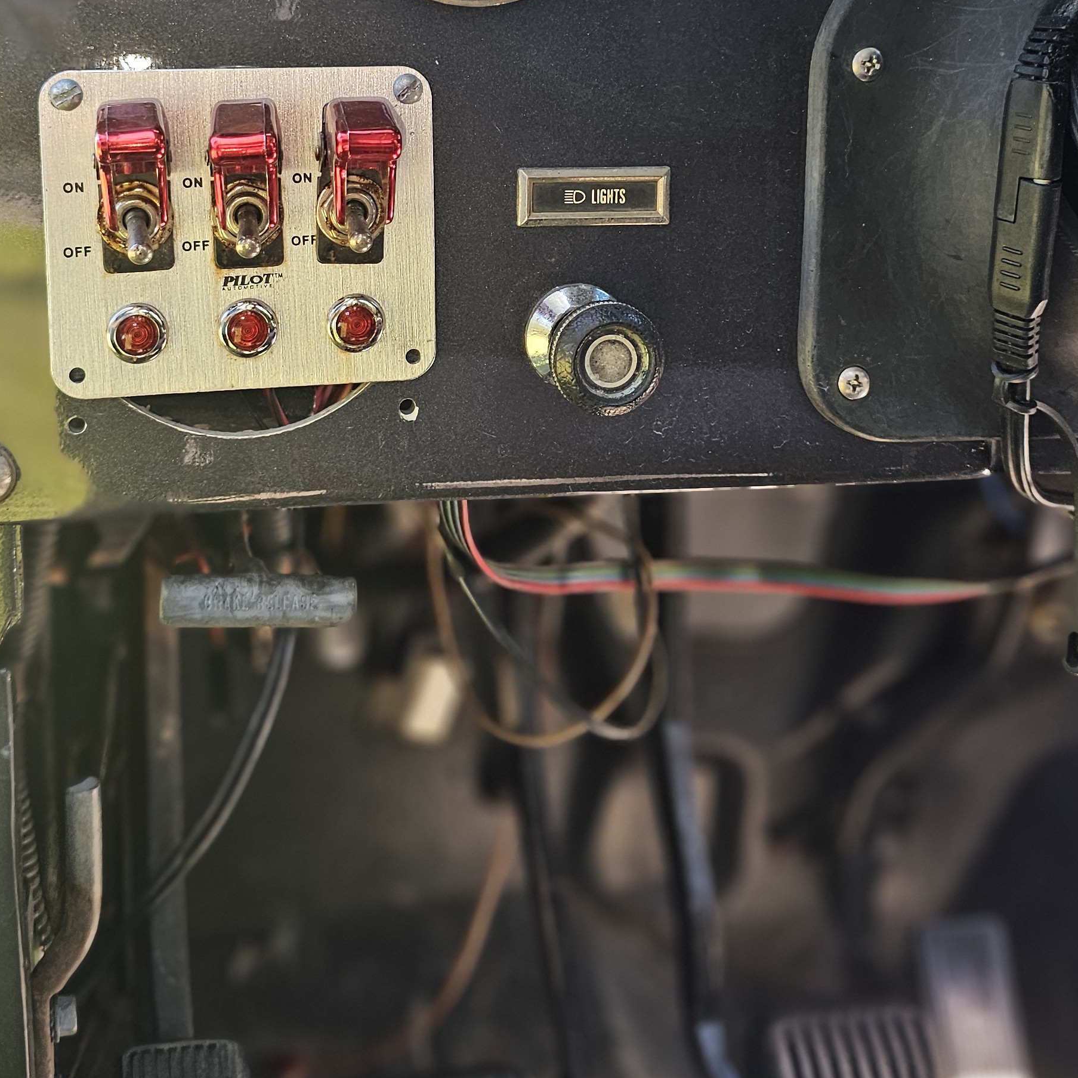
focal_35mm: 45
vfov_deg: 36.3
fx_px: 1585
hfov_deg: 37.4
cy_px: 222
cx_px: 434
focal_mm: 6.3
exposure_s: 1/120
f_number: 1.7
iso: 40
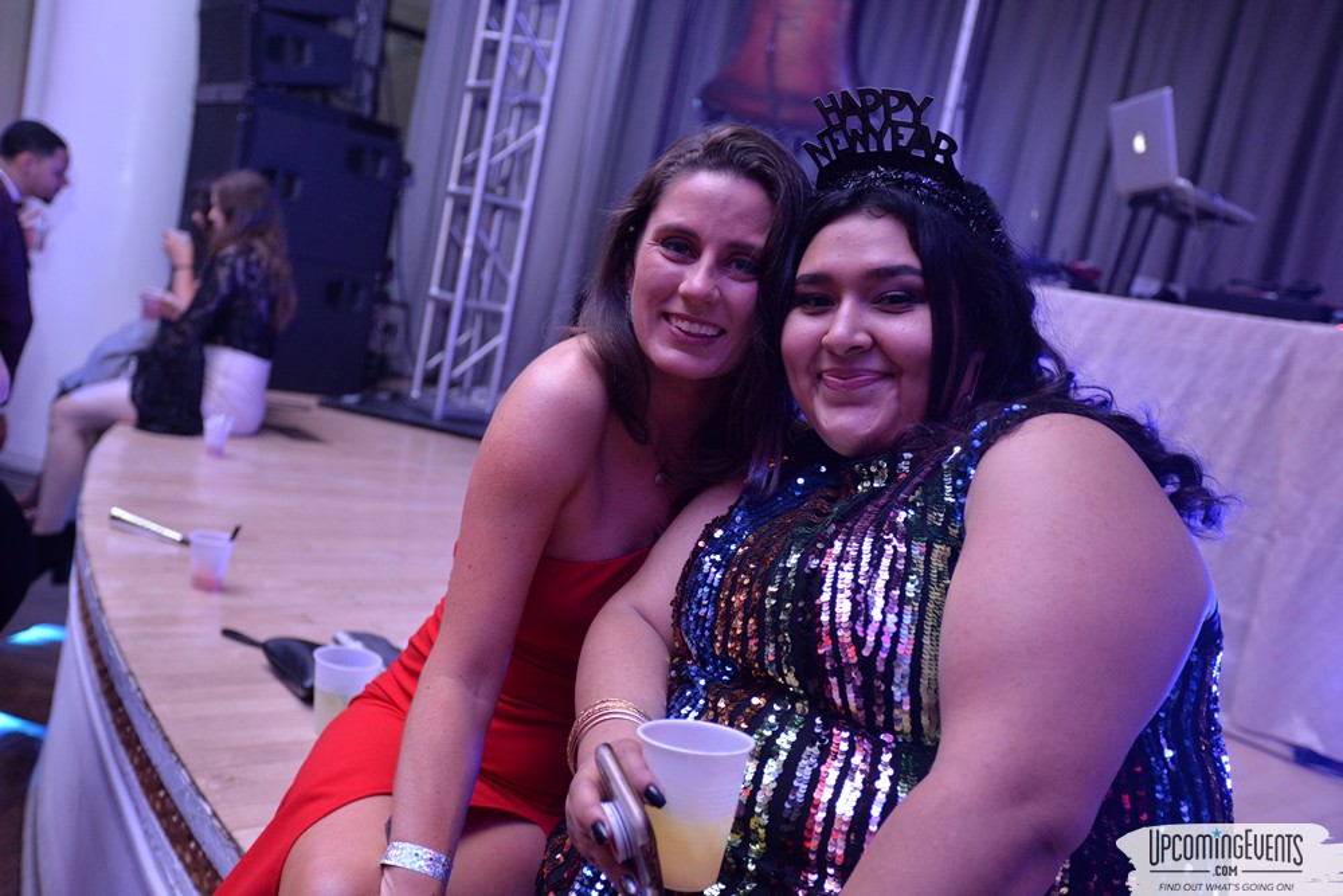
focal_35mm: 35
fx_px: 1306
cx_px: 672
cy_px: 448
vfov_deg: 37.9
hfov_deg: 54.4
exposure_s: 1/50
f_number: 3.5
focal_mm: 35
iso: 2000
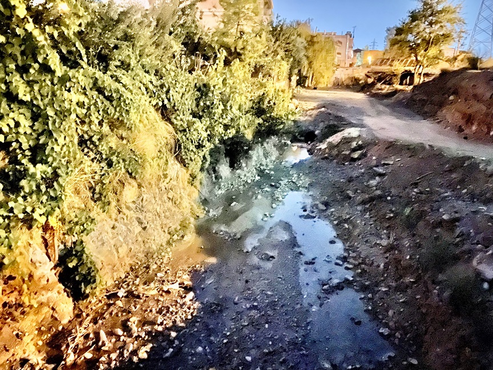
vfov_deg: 53.1
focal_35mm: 26
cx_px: 246
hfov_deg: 67.3
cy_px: 185
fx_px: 370
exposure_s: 1.1
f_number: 1.6
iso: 3200
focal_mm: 4.2
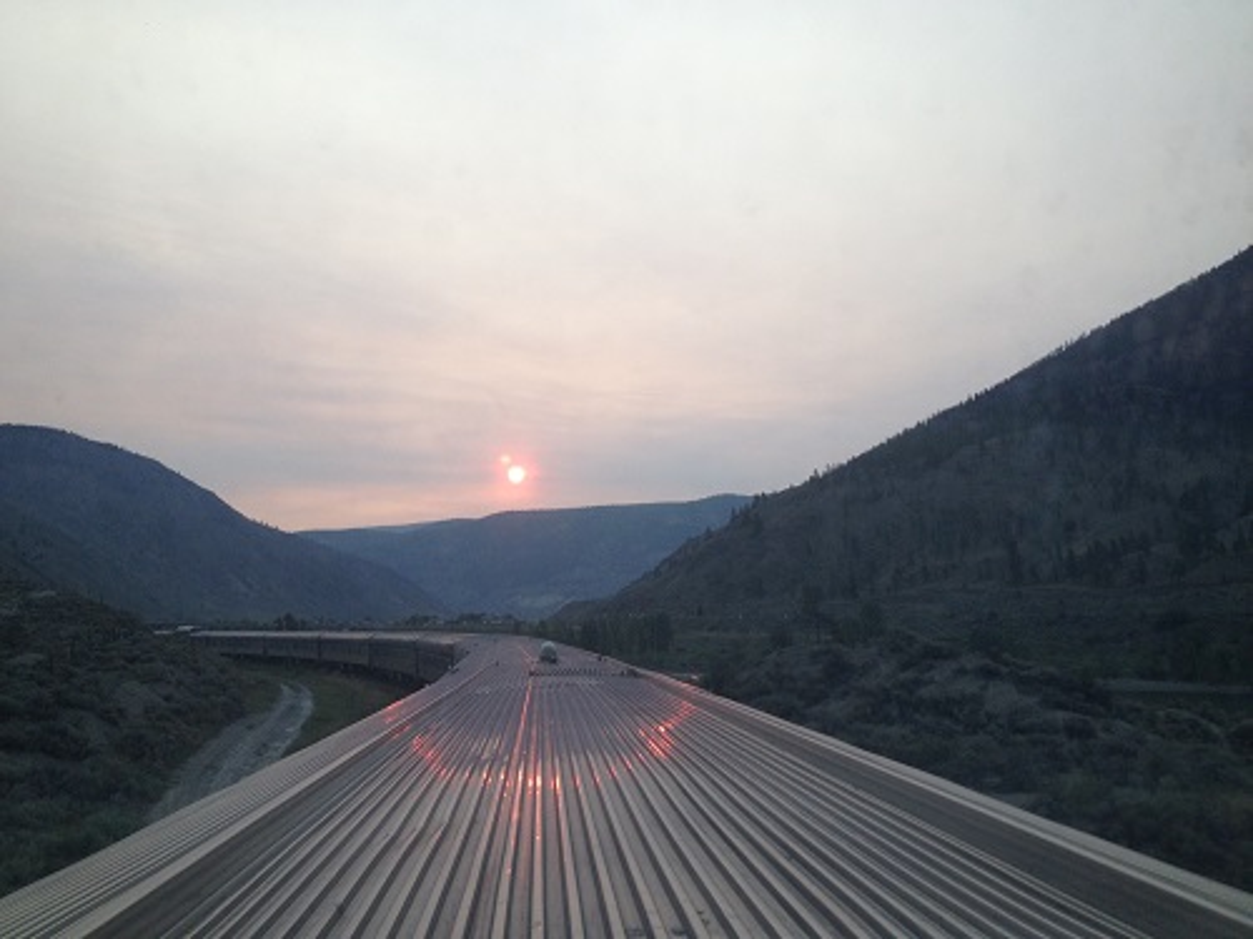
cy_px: 470
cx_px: 626
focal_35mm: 35
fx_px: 1267
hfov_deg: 52.6
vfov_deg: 40.7
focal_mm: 4.28
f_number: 2.4
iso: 50
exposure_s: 1/120
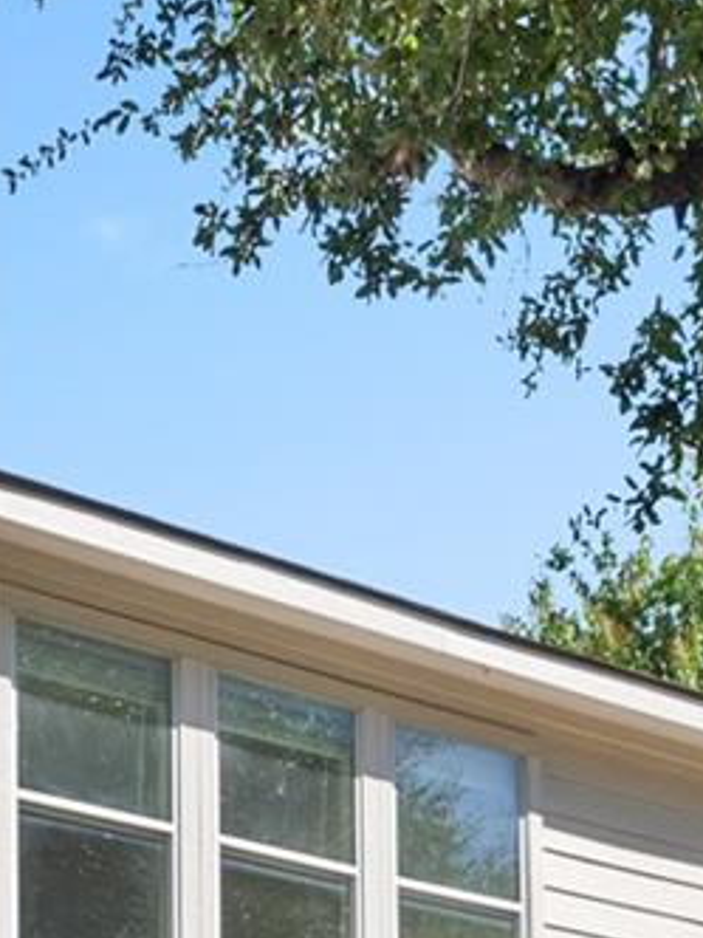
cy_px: 1468
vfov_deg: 18.1
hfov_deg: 15.3
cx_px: -11
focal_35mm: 95
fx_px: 2572
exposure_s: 1/60
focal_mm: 16
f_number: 8
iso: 250
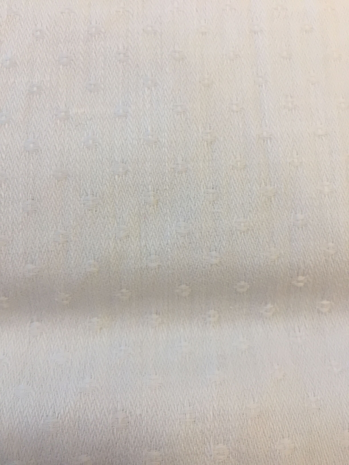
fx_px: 390
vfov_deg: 61.7
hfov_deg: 48.2
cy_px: 232
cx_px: 174
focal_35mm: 29
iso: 80
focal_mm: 4.15
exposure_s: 1/33
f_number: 2.2
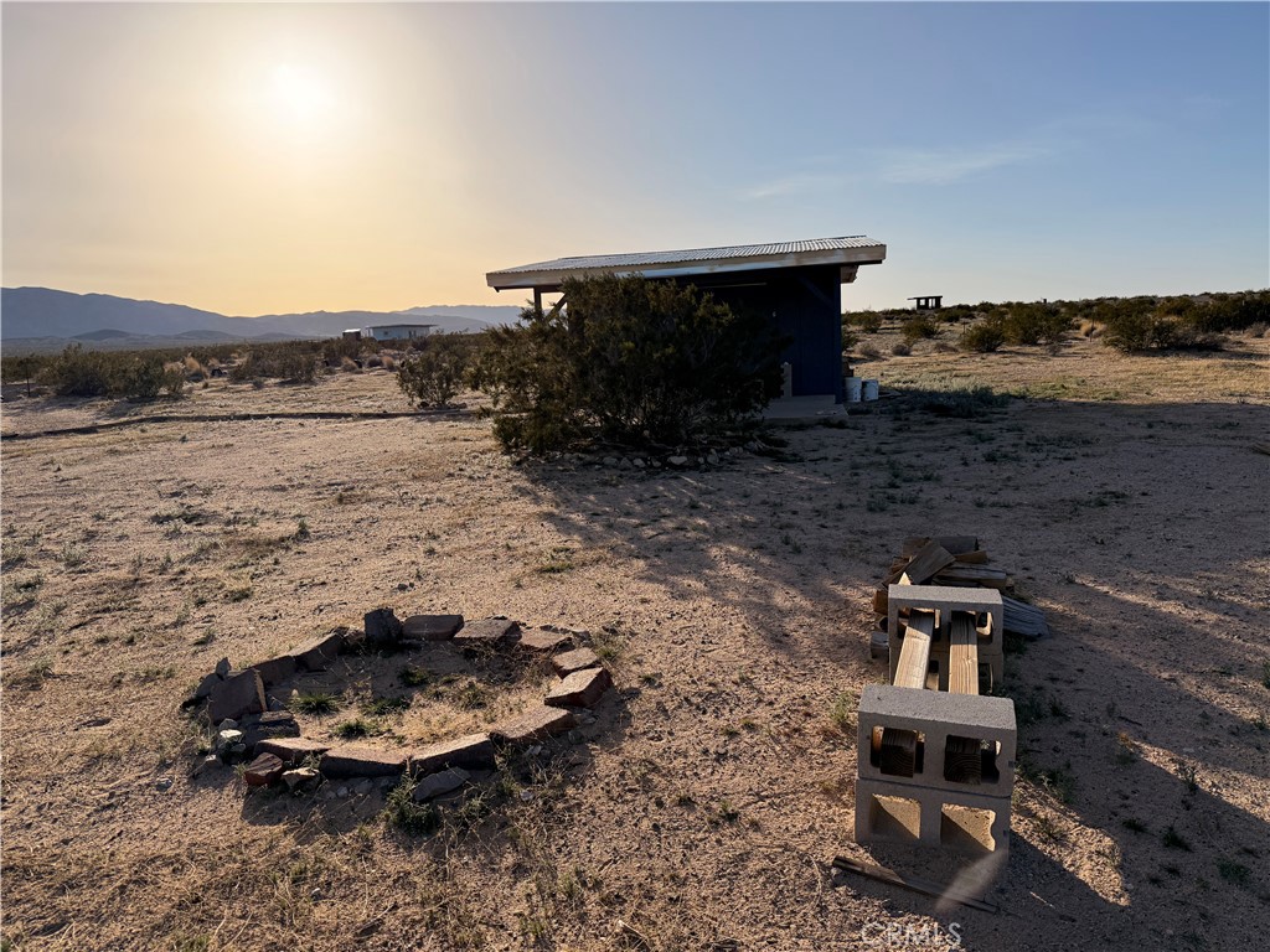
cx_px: 635
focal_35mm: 24
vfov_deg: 56.8
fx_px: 881
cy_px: 476
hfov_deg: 71.6
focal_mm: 6.76
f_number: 1.78
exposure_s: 1/14286
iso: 100
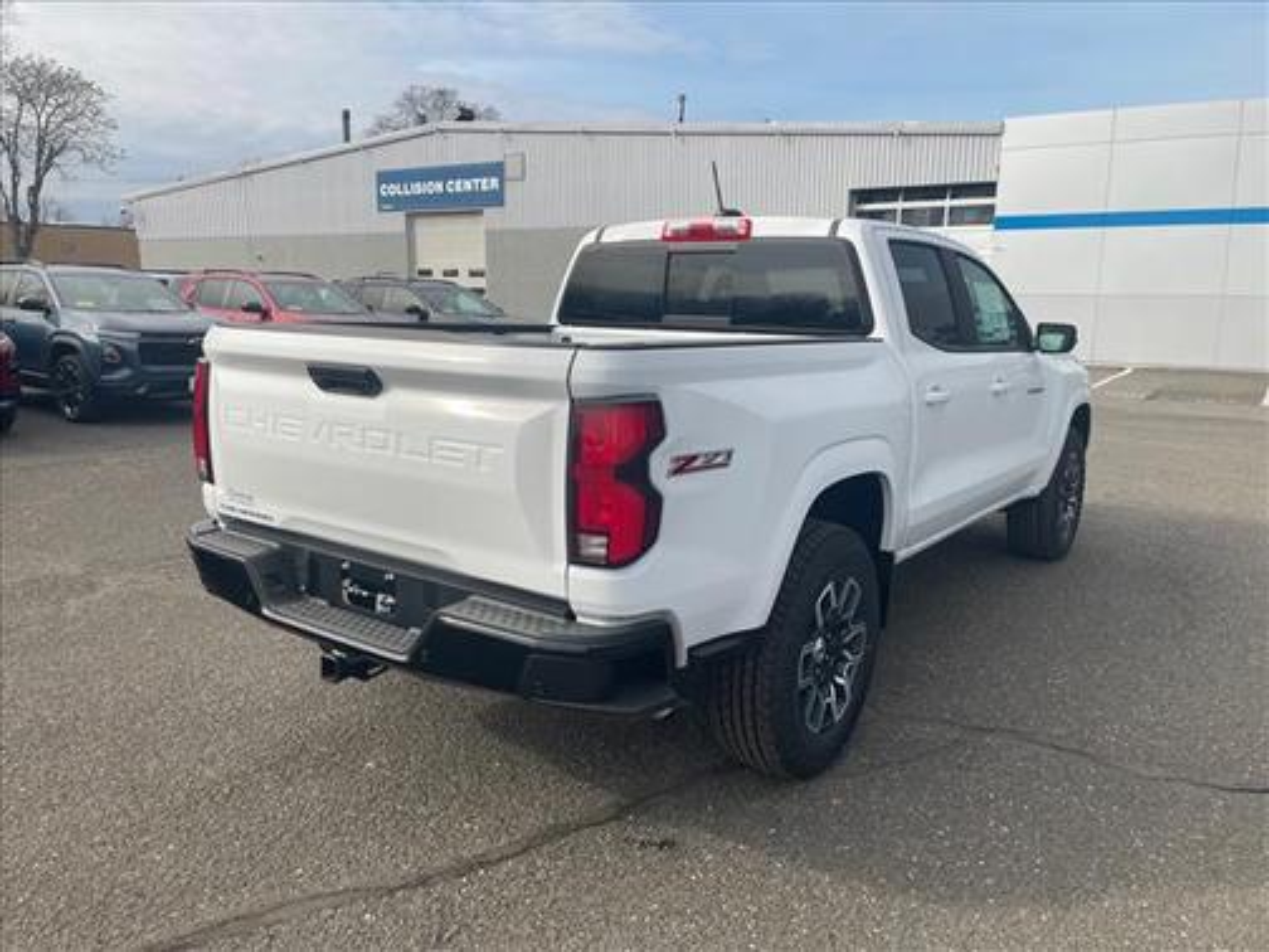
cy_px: 476
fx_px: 953
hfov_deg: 67.3
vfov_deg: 53.1
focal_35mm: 26
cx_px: 634
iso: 32
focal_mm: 4.2
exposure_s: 1/888
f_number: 1.6
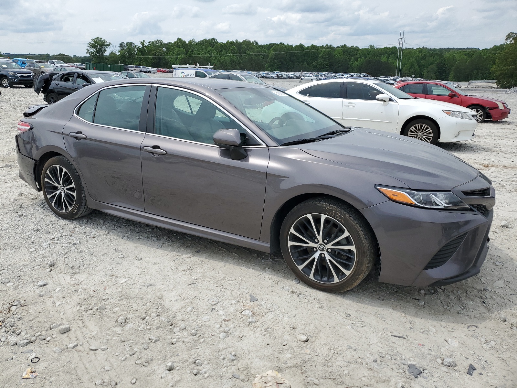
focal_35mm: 26
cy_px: 194
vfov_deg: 53.1
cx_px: 258
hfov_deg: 67.3
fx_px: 388
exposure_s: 1/3333
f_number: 1.5
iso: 50
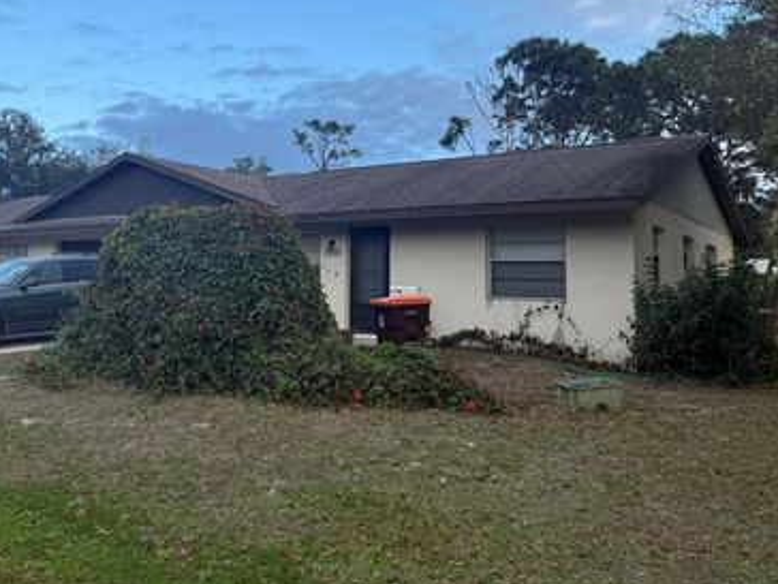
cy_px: 209
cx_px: 323
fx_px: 742
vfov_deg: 42.5
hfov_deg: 55.1
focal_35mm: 33
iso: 80
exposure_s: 1/1230
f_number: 1.78
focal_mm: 6.76
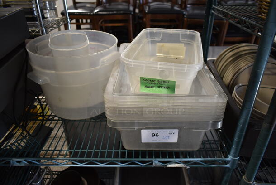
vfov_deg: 48.0
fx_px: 207
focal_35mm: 27
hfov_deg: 67.3
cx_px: 138
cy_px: 92
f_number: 3.5
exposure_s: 1/30
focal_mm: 18
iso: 400
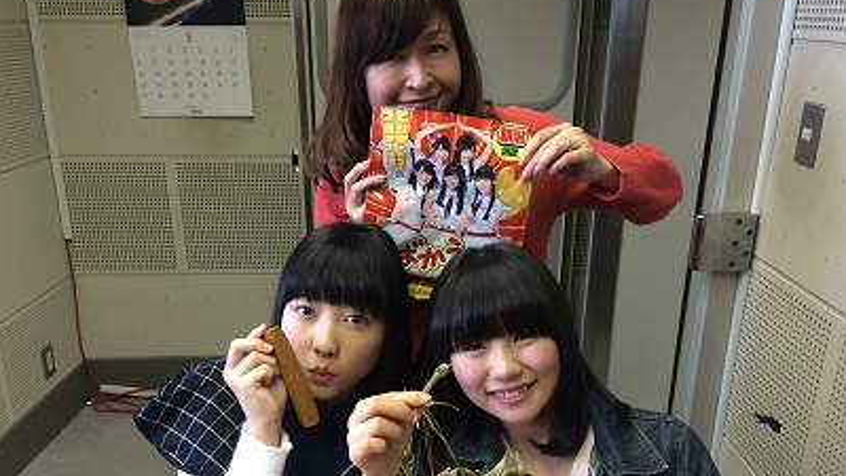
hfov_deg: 61.0
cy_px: 289
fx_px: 718
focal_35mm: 32
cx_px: 424
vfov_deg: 36.5
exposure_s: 1/33
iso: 125
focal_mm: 4.15
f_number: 2.2
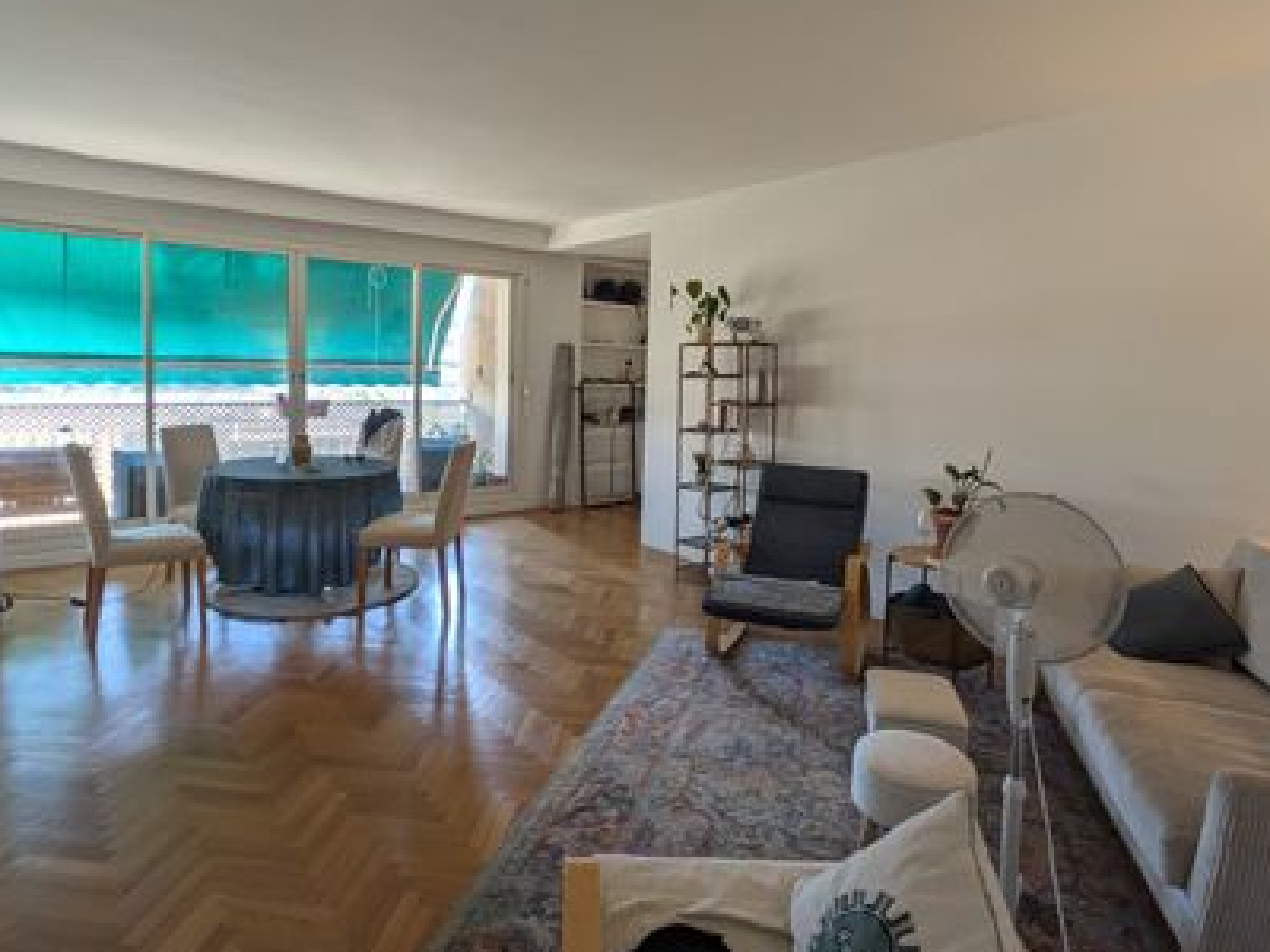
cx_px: 587
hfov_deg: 78.9
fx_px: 770
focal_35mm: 21
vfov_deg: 63.3
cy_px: 420
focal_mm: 1.83
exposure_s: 1/50
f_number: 2.2
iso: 61
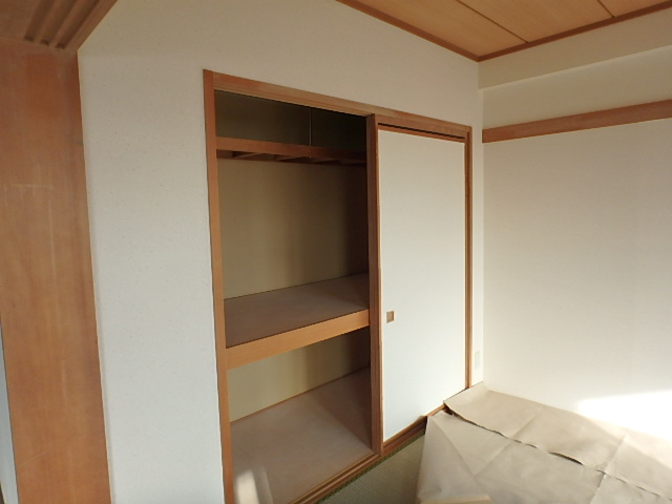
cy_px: 252
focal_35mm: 21
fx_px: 408
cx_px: 336
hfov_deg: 79.0
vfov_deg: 63.4
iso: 125
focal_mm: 3.7
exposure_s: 1/60
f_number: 3.5
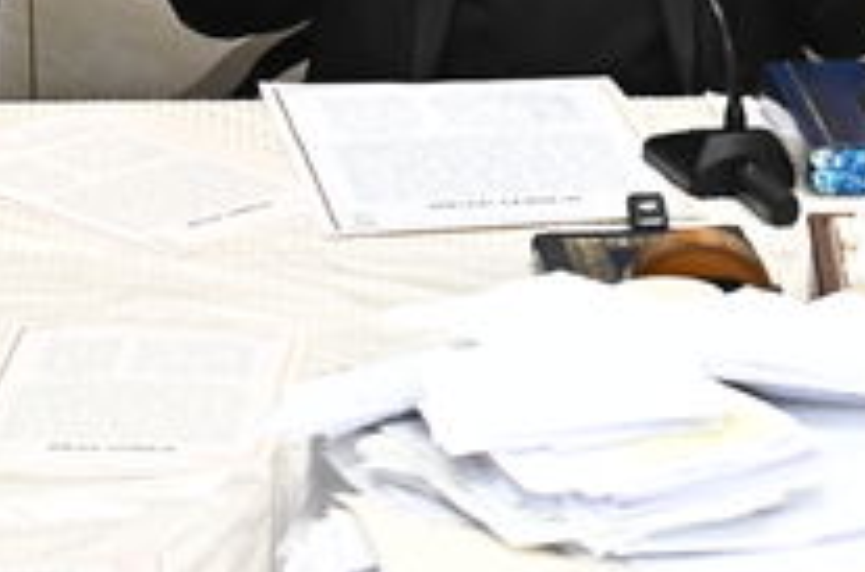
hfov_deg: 9.7
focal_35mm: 210
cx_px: 907
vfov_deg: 6.5
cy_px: 390
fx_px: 5034
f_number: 5
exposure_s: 1/200
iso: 2000
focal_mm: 31
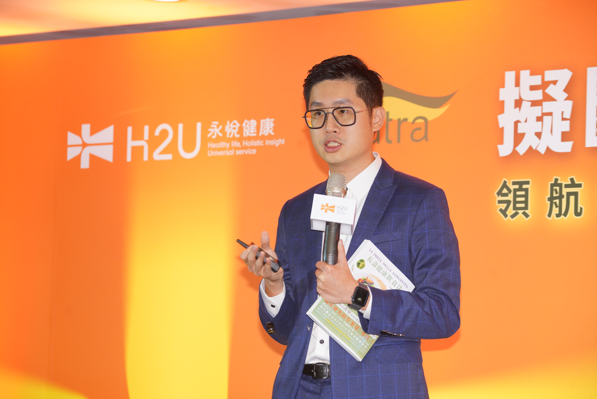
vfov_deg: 10.2
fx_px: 2239
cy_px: 200
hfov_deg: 15.2
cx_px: 298
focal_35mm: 135
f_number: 5.6
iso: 1600
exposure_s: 1/160
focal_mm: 135
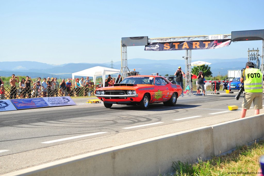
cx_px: 132
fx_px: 513
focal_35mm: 70
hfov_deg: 28.9
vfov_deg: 19.4
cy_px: 88
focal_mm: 70
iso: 200
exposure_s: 1/800
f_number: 5.6
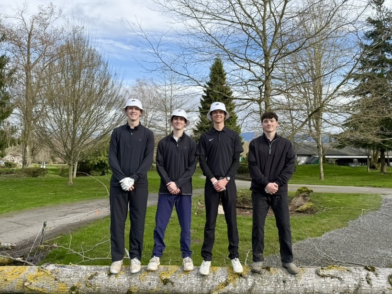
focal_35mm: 30
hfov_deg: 59.9
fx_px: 340
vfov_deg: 46.8
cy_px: 144
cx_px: 214
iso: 80
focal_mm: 6.76
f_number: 1.78
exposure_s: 1/3279
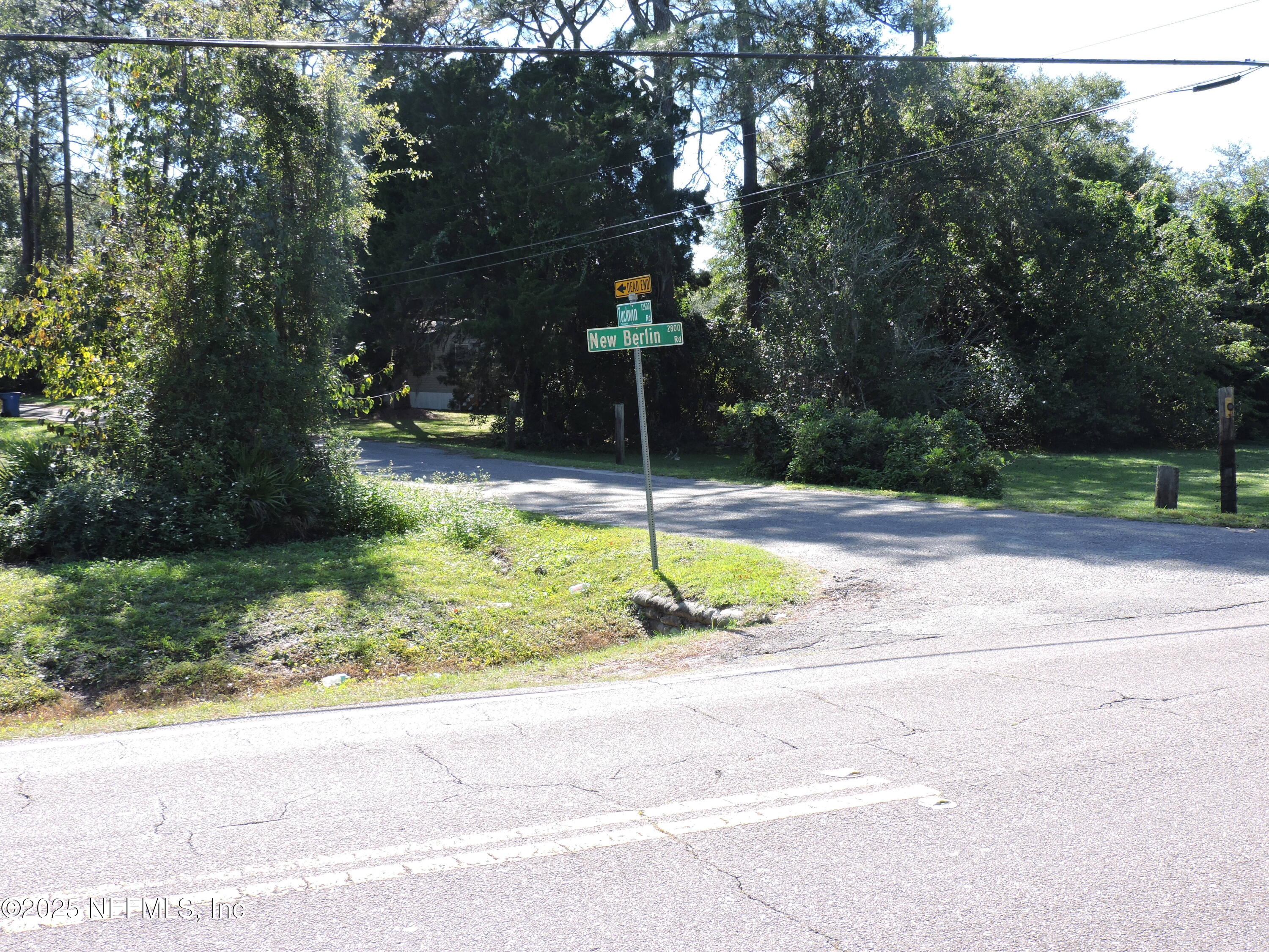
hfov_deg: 46.8
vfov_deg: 36.0
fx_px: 1466
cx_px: 634
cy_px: 476
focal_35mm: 40
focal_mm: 7.1
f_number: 3.3
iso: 100
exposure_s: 1/250
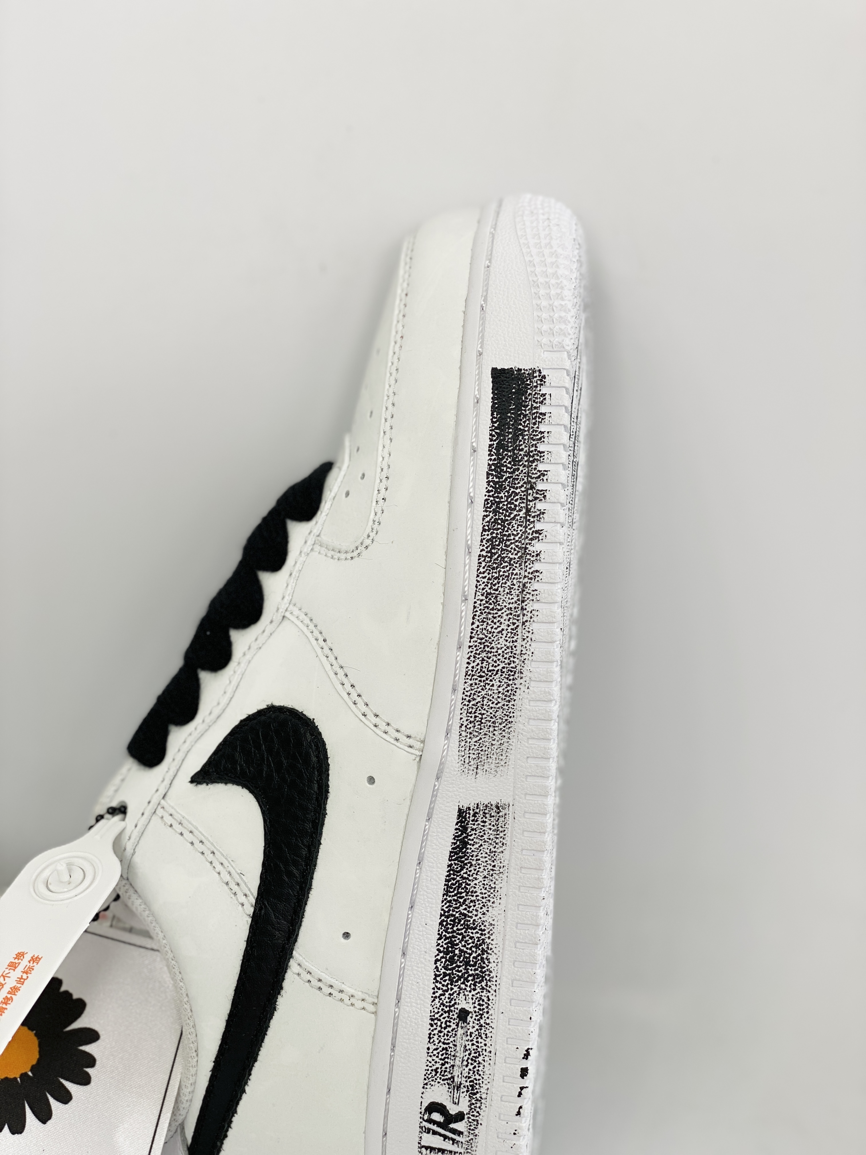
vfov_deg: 36.8
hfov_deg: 28.0
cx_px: 433
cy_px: 578
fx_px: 1735
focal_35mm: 52
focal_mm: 6
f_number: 2
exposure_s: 1/100
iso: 40
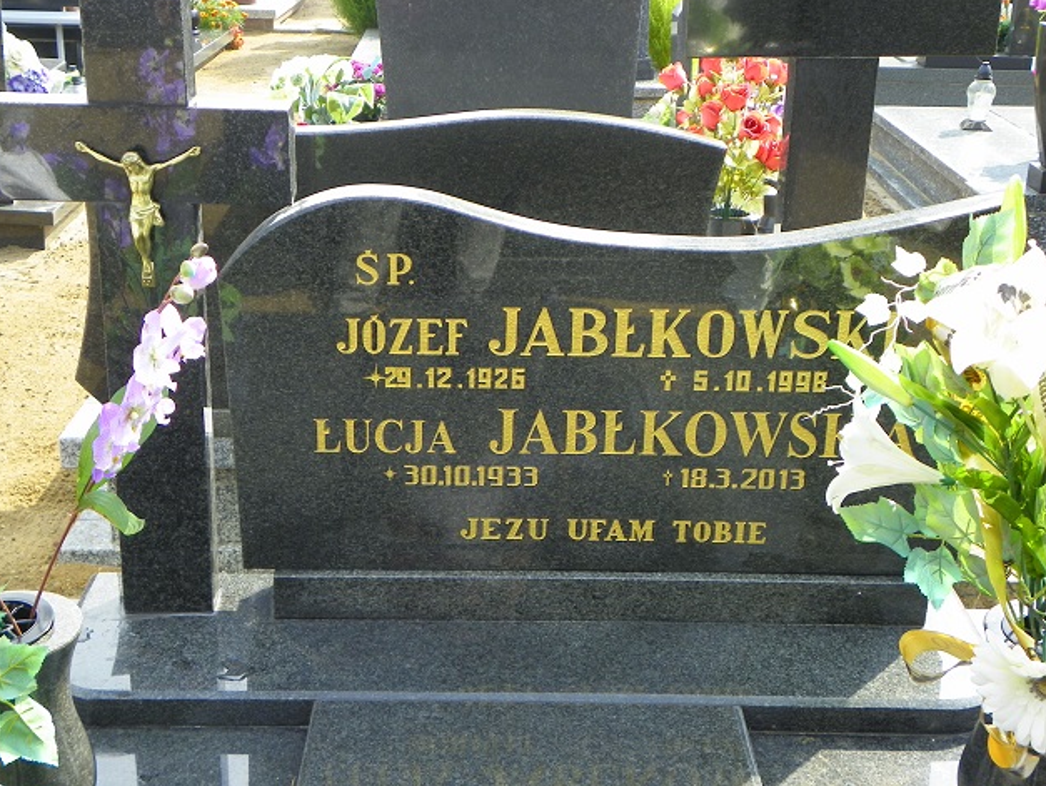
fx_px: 1542
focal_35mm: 51
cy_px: 387
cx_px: 515
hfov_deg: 37.5
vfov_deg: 28.6
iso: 64
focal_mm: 8.9
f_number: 3.5
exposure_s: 1/160
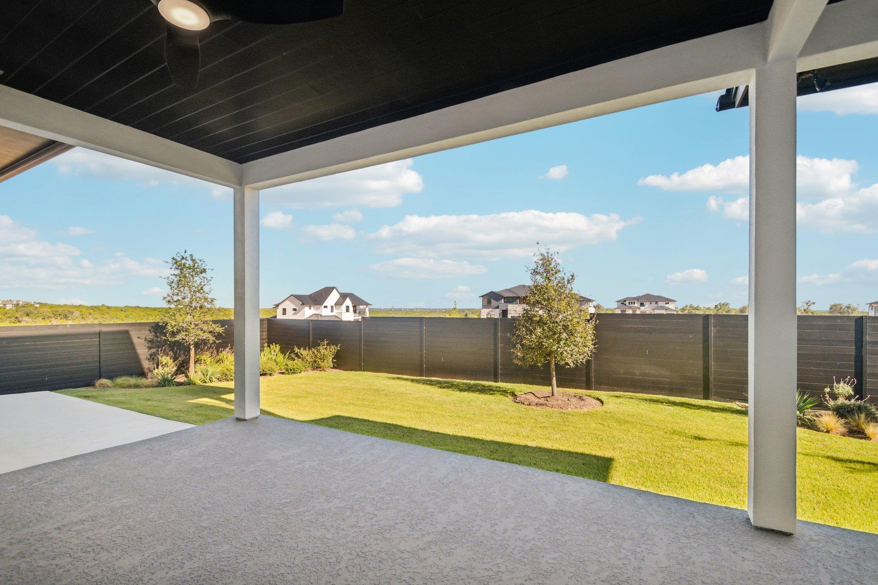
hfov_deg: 100.4
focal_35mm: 15
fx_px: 366
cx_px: 439
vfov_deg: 77.3
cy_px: 292
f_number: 8
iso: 400
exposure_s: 1/500
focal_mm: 10
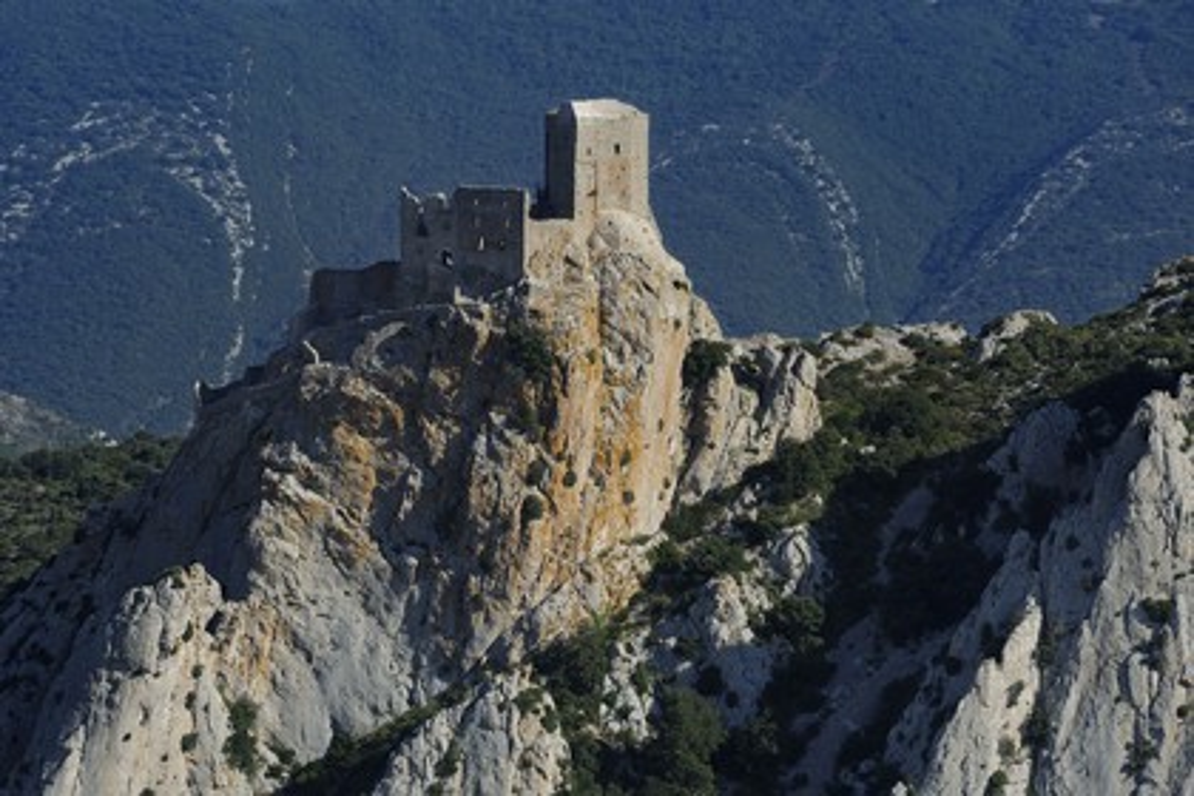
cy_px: 398
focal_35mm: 200
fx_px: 6633
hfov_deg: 10.3
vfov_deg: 6.9
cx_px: 597
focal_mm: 200
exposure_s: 1/1250
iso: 400
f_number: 8
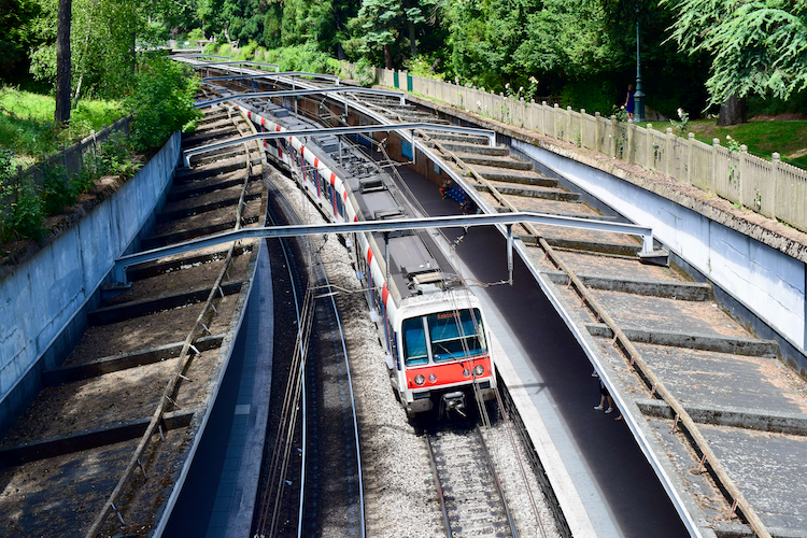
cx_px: 404
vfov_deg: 26.5
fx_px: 1143
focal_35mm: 51
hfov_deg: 38.9
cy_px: 269
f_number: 10
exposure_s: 1/250
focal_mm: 34
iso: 400
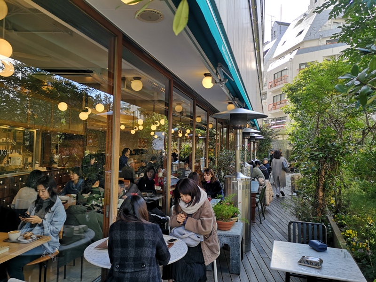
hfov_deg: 65.3
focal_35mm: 27
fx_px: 293
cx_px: 188
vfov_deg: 51.4
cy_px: 141
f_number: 1.8
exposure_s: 1/222
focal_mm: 3.95
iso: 50
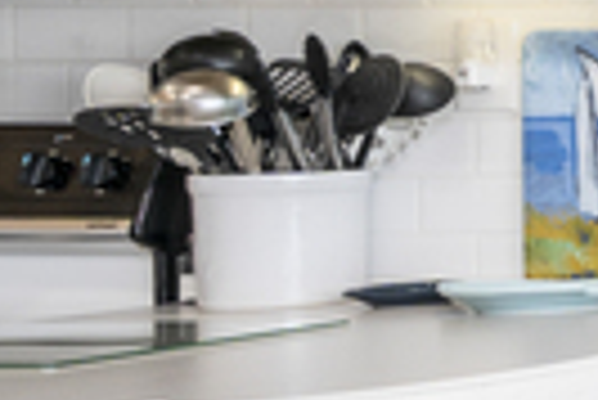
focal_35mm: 100
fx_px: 1663
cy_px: 70
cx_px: 2244
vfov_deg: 13.6
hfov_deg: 8.8
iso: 320
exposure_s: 1/30
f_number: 8
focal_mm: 13
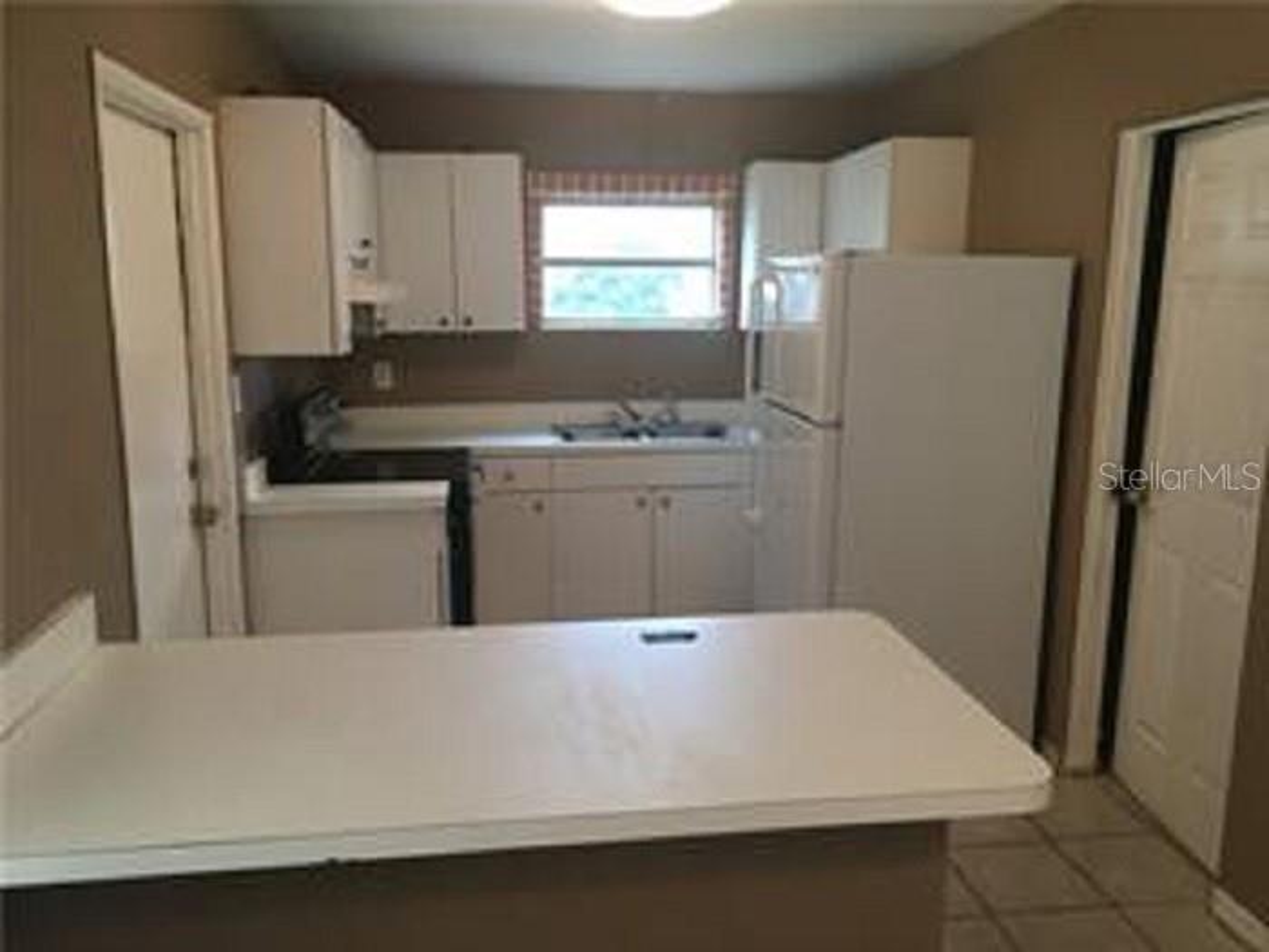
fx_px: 1063
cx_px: 634
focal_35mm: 29
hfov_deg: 61.7
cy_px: 476
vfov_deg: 48.2
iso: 80
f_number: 2.2
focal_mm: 4.15
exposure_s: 1/30
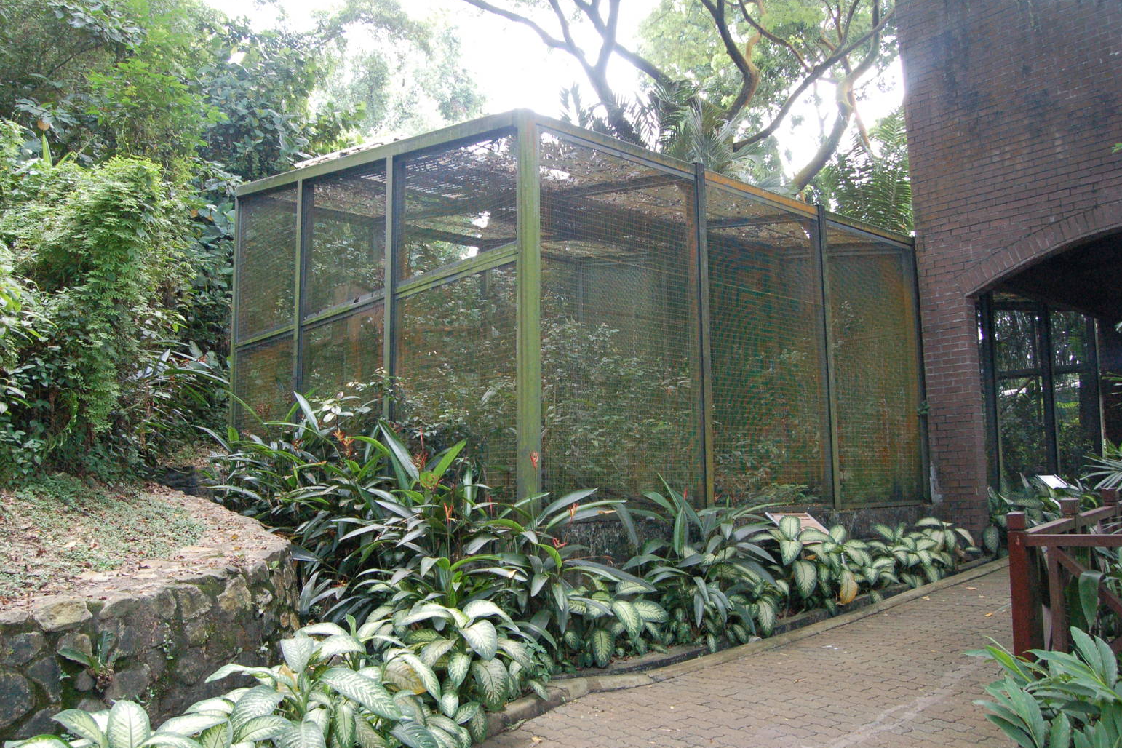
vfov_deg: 46.4
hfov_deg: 65.5
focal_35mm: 28
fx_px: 873
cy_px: 372
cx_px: 547
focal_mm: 18
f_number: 5.6
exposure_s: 1/125
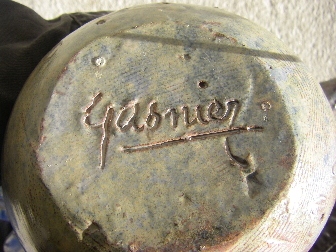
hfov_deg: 49.0
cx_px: 168
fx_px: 369
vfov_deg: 37.7
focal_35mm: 38
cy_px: 126
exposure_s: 1/125
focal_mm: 6.3
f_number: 3.5
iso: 64
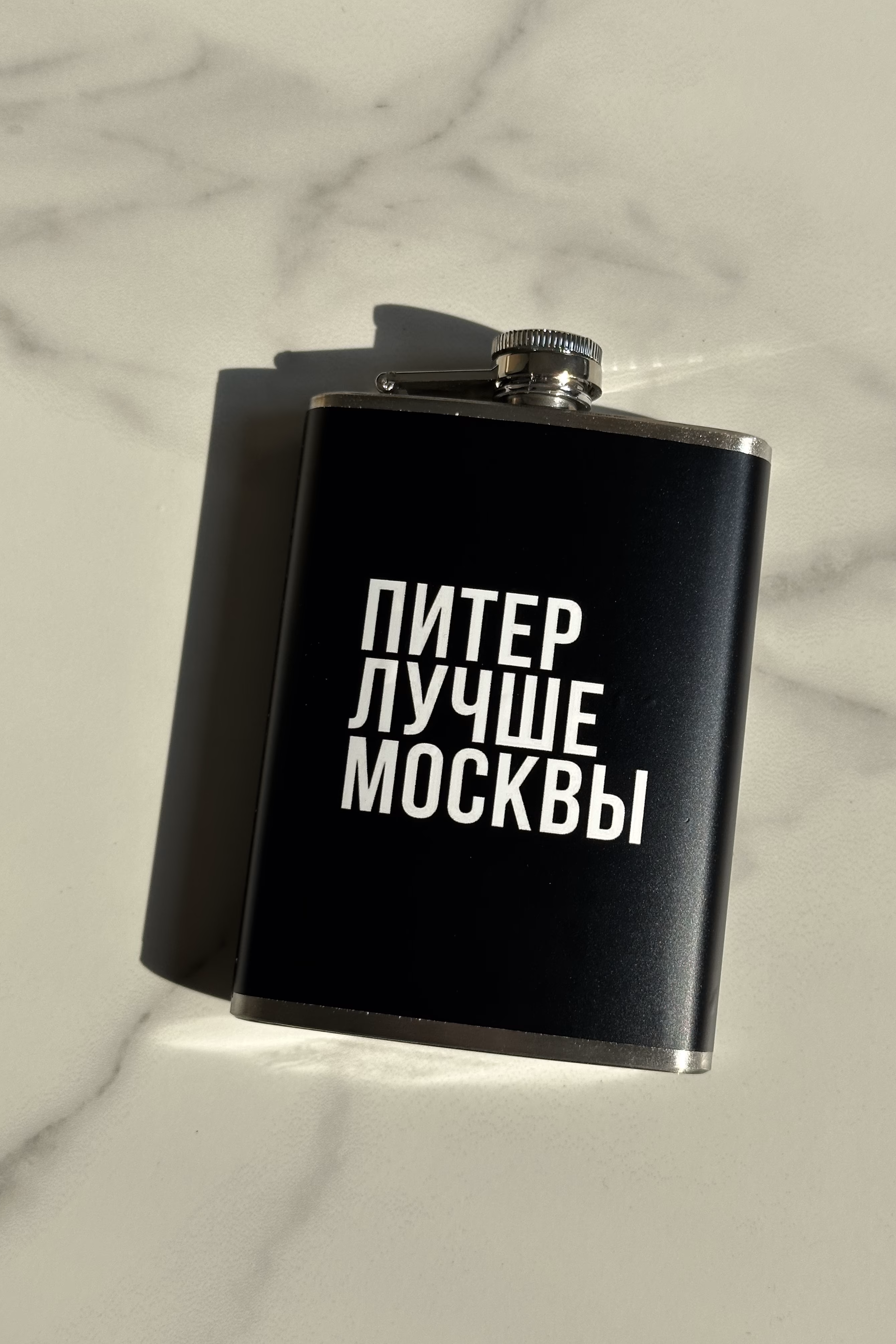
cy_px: 673
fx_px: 1867
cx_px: 478
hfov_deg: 27.0
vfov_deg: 39.6
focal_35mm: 50
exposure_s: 1/1695
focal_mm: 6.86
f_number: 1.78
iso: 64
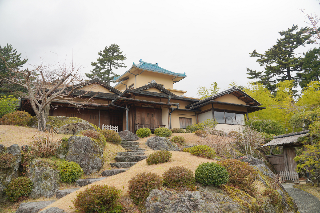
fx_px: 249
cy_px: 106
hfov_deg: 65.5
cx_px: 160
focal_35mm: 28
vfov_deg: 46.4
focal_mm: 28
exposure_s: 1/100
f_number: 5
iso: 100
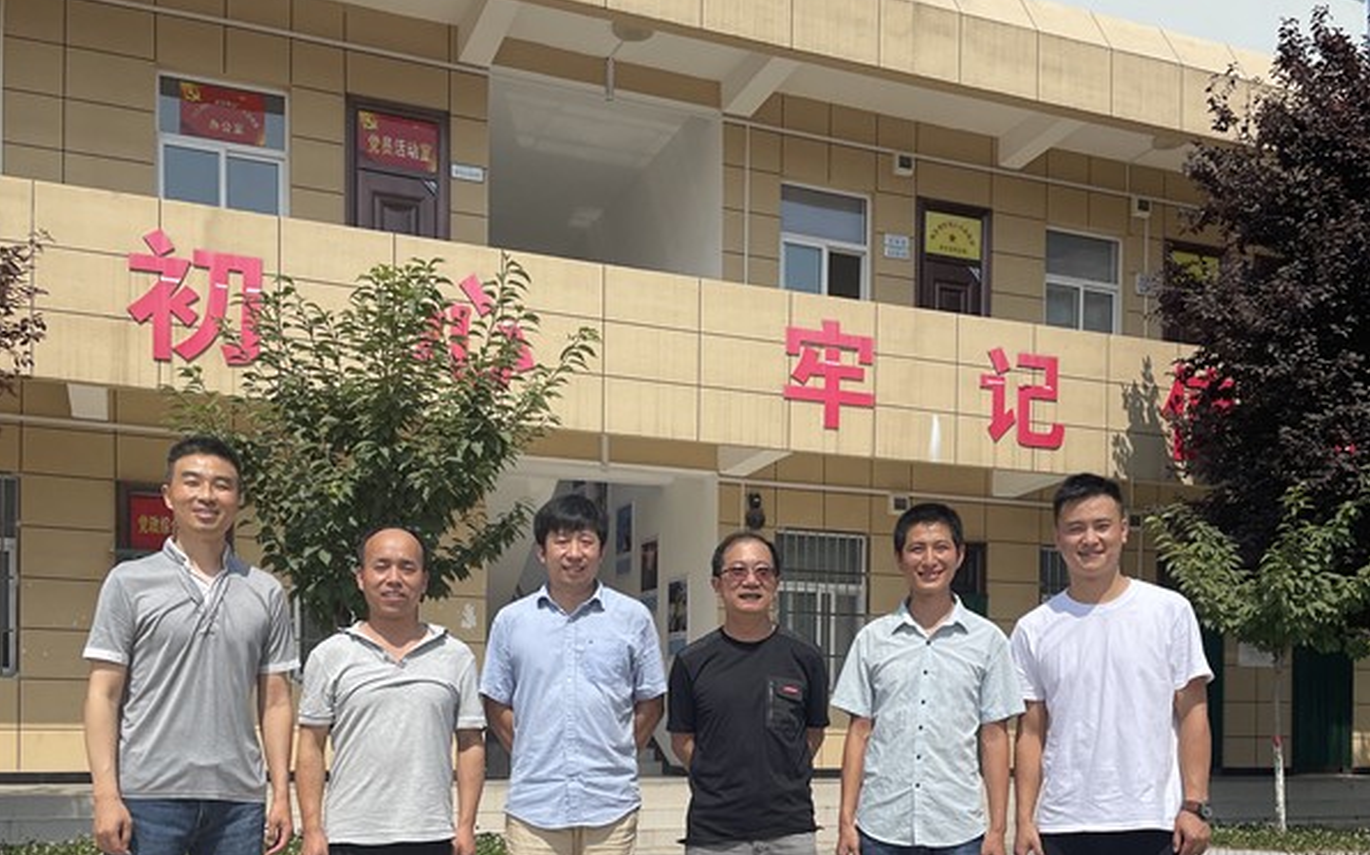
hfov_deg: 52.8
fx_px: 1381
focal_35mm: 37
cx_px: 687
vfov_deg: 33.0
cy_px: 735
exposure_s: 1/4651
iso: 32
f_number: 1.6
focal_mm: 4.2
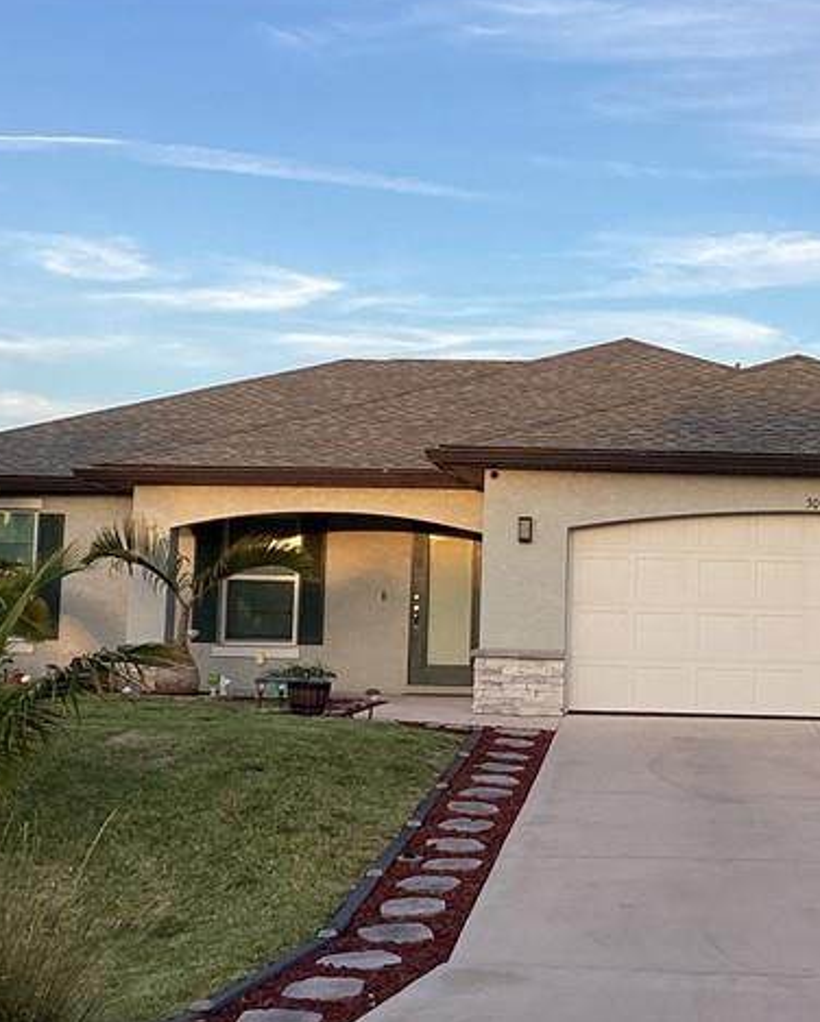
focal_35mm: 66
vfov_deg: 28.7
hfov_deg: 23.0
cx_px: 593
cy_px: 475
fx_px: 2000
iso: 25
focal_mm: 3.3
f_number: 2.4
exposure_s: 1/170
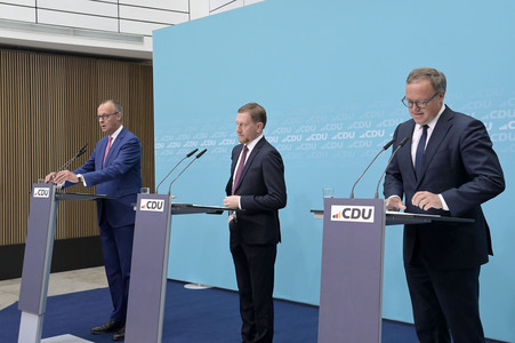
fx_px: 572
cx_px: 258
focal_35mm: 40
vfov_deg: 33.4
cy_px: 172
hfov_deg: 48.5
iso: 5000
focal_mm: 40
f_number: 5
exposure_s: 1/640
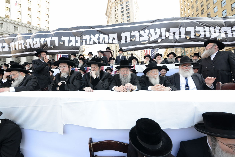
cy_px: 81
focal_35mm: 13
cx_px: 115
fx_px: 85
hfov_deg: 108.3
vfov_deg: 85.4
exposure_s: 1/160
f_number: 9
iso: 800
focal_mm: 12
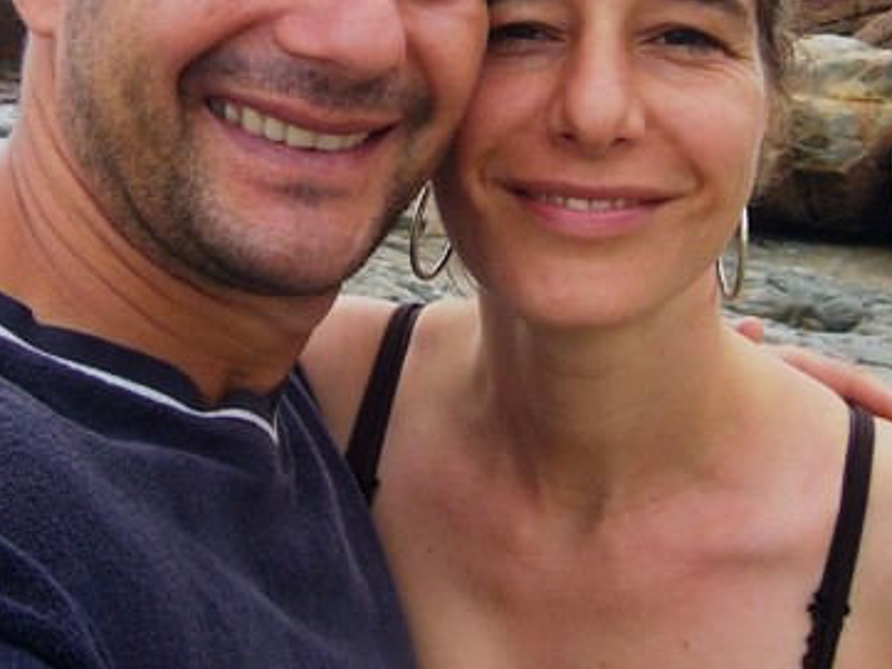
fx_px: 1598
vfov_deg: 23.2
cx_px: 368
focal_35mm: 62
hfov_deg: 31.1
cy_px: 109
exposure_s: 1/250
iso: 80
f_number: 5.6
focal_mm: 4.6
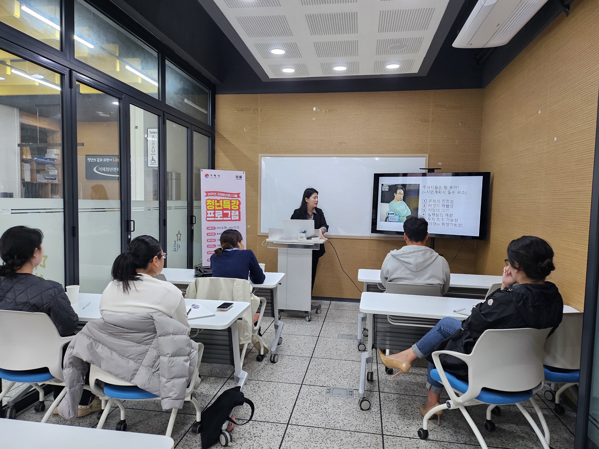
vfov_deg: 56.8
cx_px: 300
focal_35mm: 24
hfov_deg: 71.6
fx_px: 415
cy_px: 224
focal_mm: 5
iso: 160
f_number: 1.8
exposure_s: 1/120
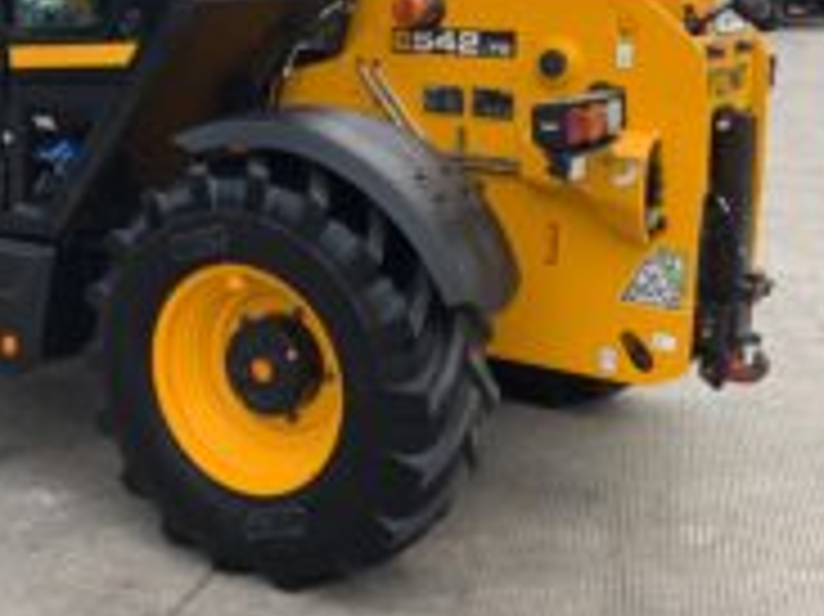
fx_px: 1356
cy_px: 117
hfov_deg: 33.5
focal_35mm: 57
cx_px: 266
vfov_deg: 25.2
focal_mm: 3
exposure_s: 1/719
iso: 16
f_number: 1.8
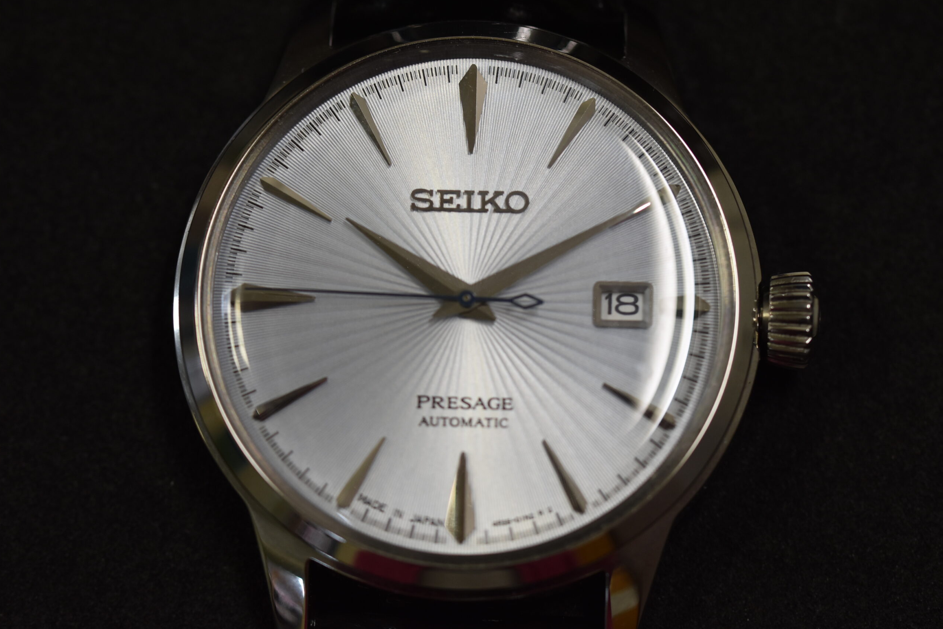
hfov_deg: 15.1
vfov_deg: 10.1
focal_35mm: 136
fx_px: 3562
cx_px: 470
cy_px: 315
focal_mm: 90
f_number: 5.6
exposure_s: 1/125
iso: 560
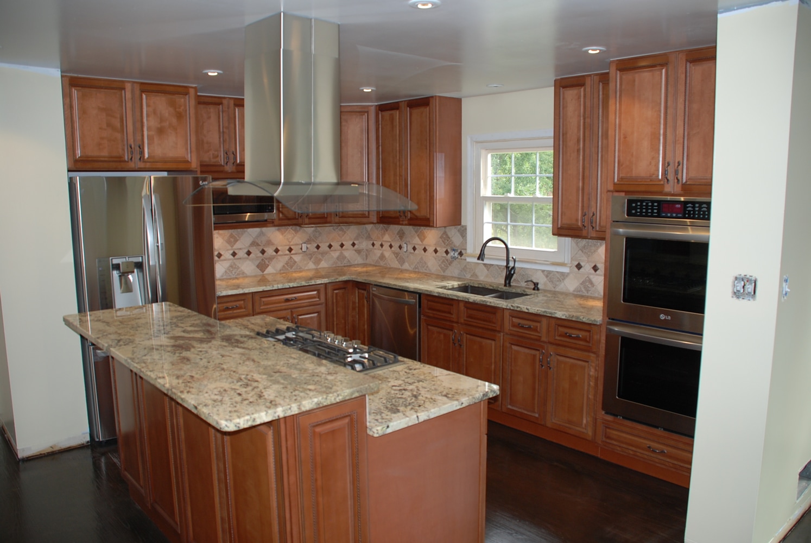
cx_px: 406
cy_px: 272
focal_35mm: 27
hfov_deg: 67.3
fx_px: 609
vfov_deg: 48.0
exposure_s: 1/60
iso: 200
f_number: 3.5
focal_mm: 18
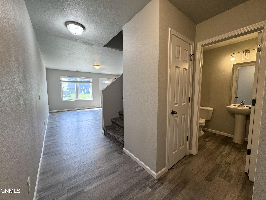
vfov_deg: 85.7
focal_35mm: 14
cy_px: 100
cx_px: 133
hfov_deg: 102.1
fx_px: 108
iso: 160
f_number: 2.2
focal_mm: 2.22
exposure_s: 1/120
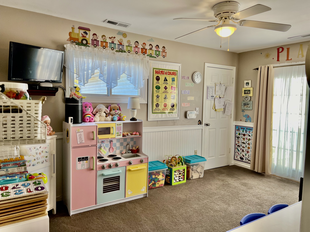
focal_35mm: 26
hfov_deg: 67.3
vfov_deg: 53.1
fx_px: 233
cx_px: 155
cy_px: 116
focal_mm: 5.7
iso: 125
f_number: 1.5
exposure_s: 1/120
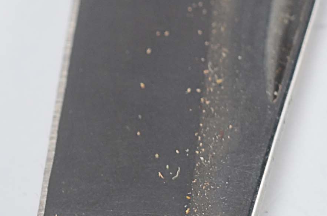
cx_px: -335
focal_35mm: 503
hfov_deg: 4.1
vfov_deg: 2.7
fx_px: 4559
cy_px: 111
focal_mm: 60
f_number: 10
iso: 100
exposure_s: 1/80
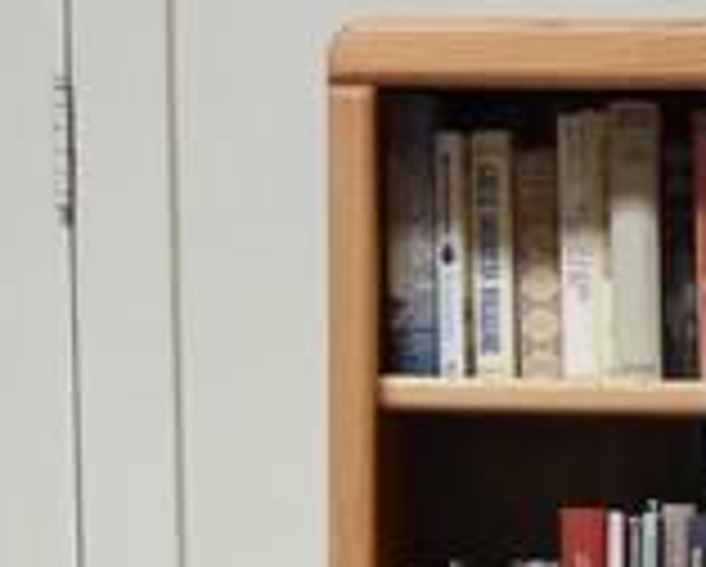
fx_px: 2552
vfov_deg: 12.2
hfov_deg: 15.2
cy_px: 767
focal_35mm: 122
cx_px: 830
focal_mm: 7.7
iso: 400
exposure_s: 1/20
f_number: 3.2
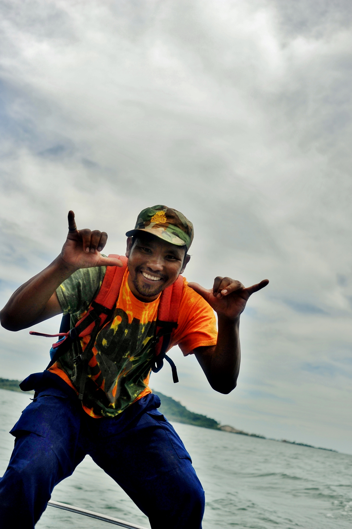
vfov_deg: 54.5
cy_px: 264
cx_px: 176
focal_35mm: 35
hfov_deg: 37.8
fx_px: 514
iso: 200
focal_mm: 35
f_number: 4
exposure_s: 1/5000
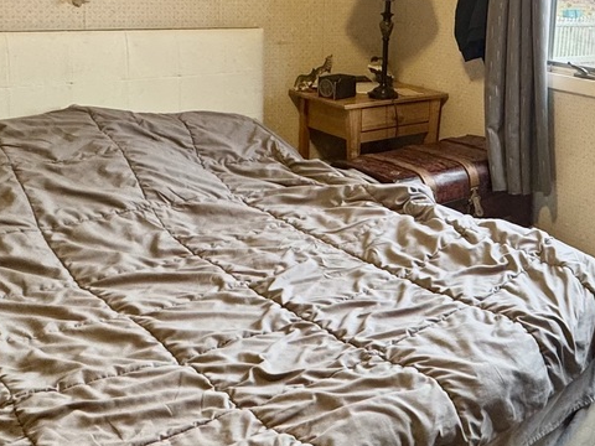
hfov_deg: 41.7
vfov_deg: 33.1
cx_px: 519
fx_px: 722
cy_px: 71
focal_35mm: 42
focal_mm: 2.22
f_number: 2.2
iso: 160
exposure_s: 1/60
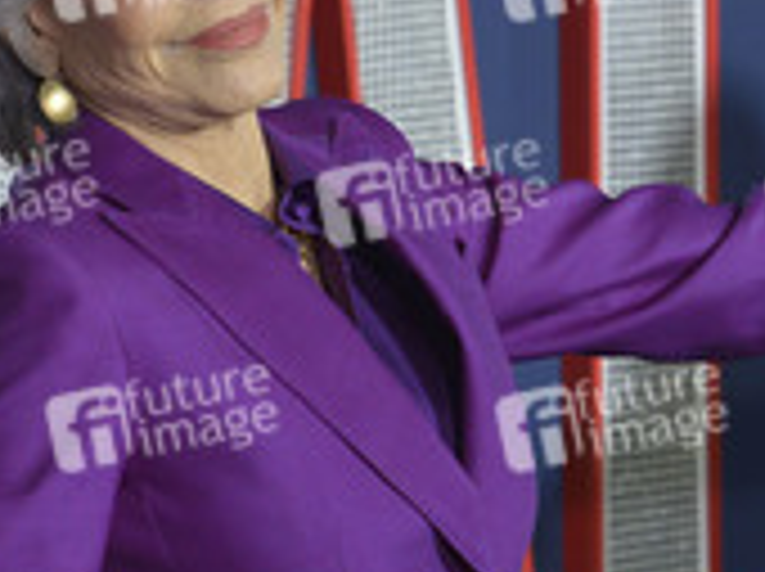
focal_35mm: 331
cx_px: 490
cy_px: 306
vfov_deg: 4.5
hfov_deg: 6.0
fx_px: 7305
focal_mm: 130
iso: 2000
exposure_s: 1/320
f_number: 6.3
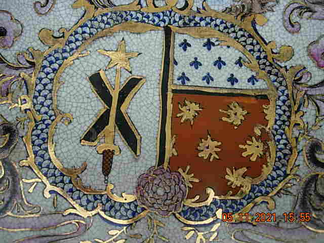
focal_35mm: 38
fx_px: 356
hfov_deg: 49.0
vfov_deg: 37.7
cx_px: 162
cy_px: 122
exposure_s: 1/24.6
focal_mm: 7.8
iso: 79
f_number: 2.8
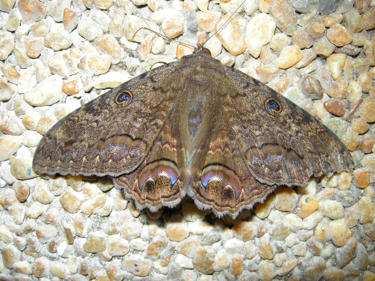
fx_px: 379
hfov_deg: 52.6
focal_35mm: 35
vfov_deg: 40.7
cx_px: 188
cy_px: 140
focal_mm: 7.5
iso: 64
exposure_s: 1/30
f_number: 2.7
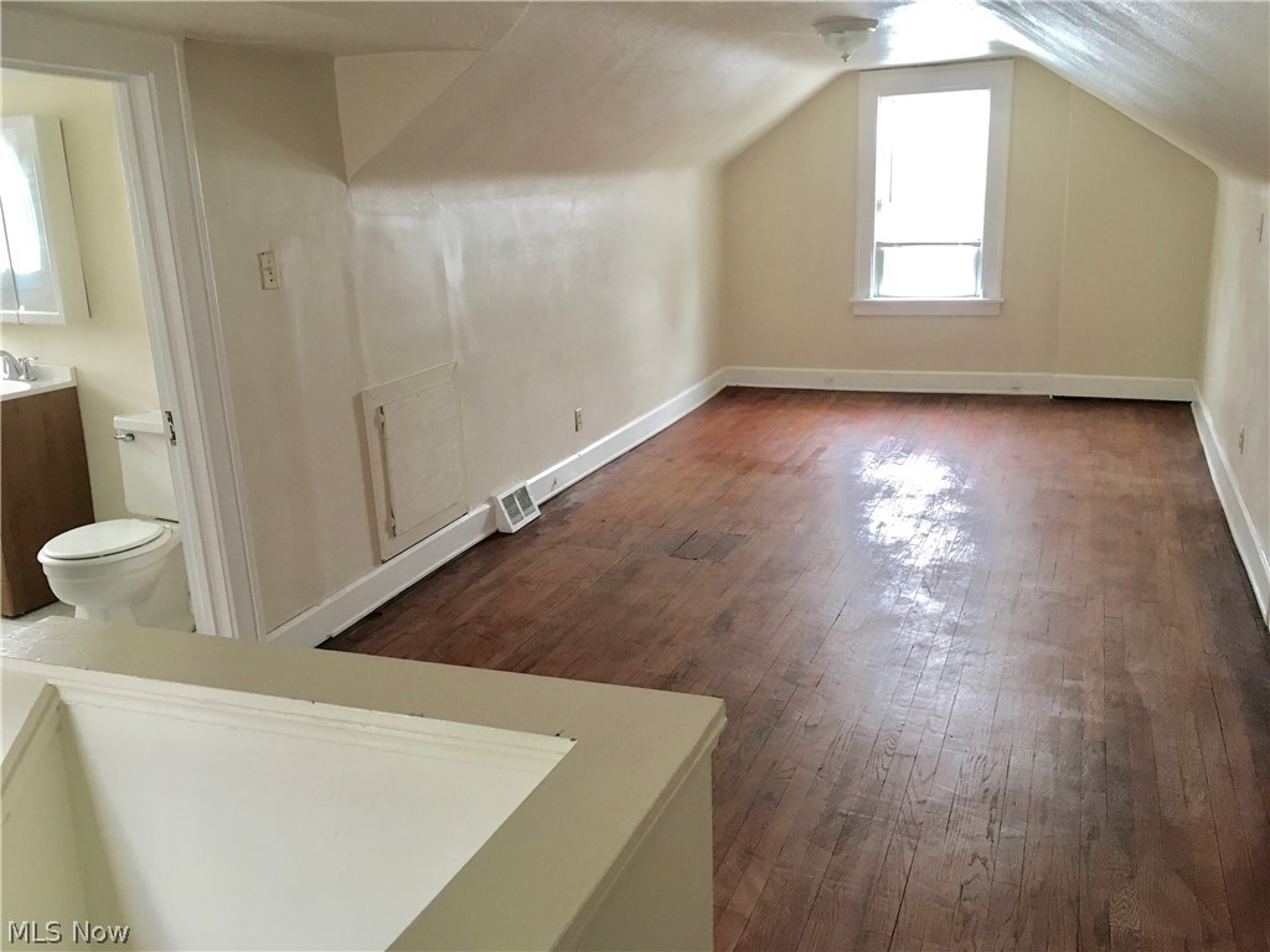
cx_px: 635
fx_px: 1064
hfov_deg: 61.7
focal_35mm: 29
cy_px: 476
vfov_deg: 48.2
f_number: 2.2
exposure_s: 1/30
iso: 80
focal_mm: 4.15
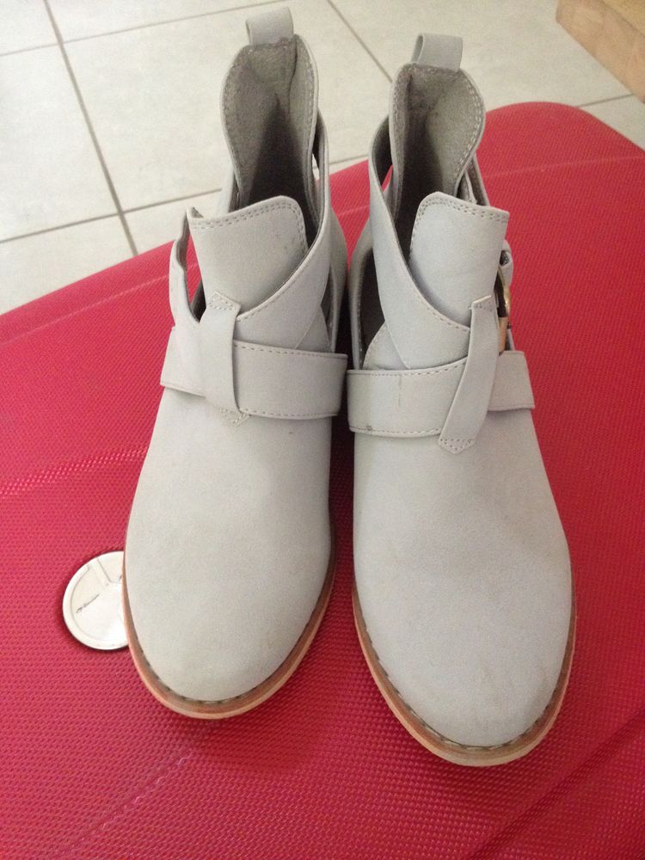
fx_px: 870
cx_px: 322
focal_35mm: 35
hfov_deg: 40.7
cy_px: 430
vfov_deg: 52.6
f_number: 2.4
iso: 400
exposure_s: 1/15
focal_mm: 4.28
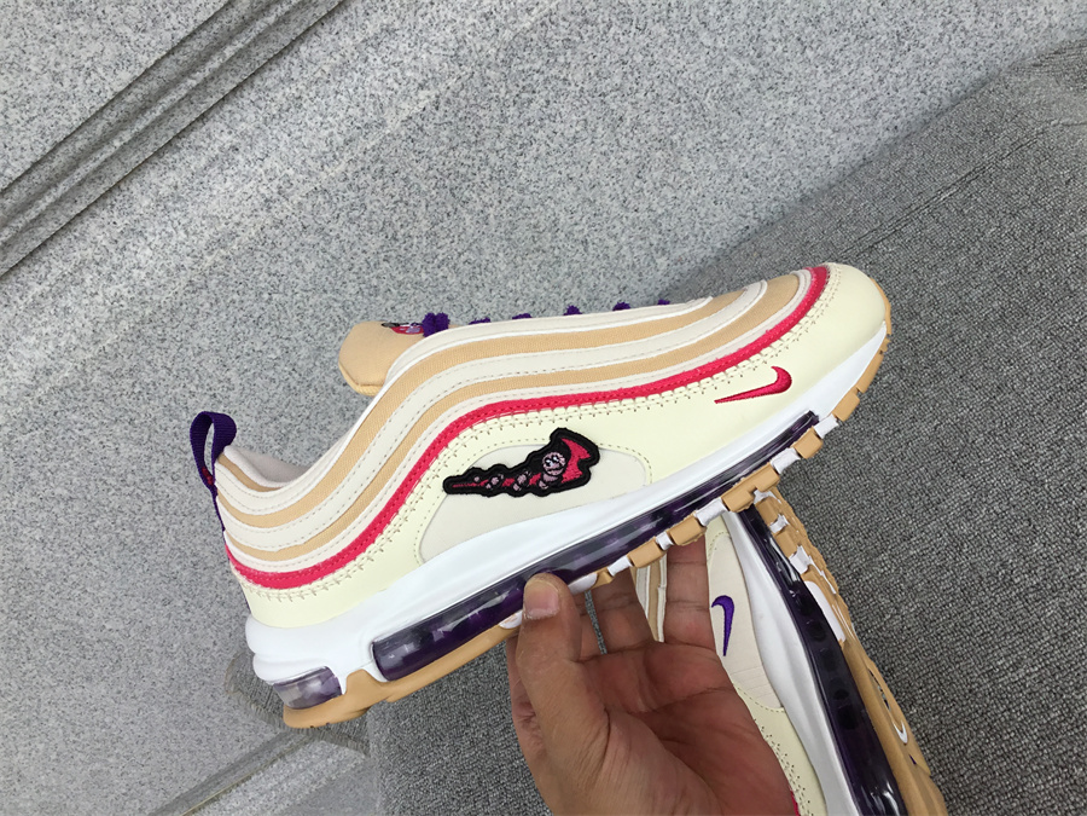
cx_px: 544
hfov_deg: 58.4
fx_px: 973
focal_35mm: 31
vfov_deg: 45.4
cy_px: 408
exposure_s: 1/905
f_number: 2.4
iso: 25
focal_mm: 3.3
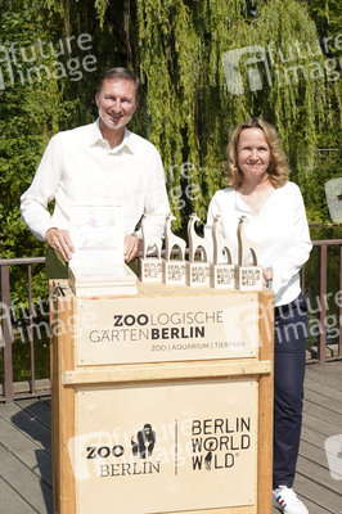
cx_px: 171
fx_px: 628
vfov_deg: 44.5
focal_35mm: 44
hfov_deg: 30.5
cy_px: 257
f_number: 8
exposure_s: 1/250
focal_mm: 44
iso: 100
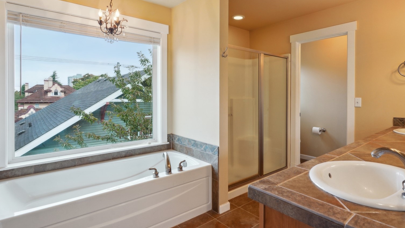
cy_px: 96
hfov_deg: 86.4
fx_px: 215
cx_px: 219
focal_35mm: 20
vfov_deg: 55.6
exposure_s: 1/30
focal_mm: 17
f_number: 8
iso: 400
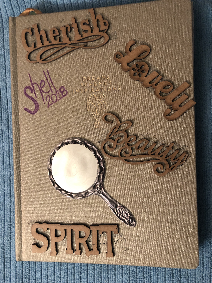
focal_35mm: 28
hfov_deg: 49.7
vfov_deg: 63.4
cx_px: 106
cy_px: 142
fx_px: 229
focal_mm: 3.99
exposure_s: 1/12
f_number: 1.8
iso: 100
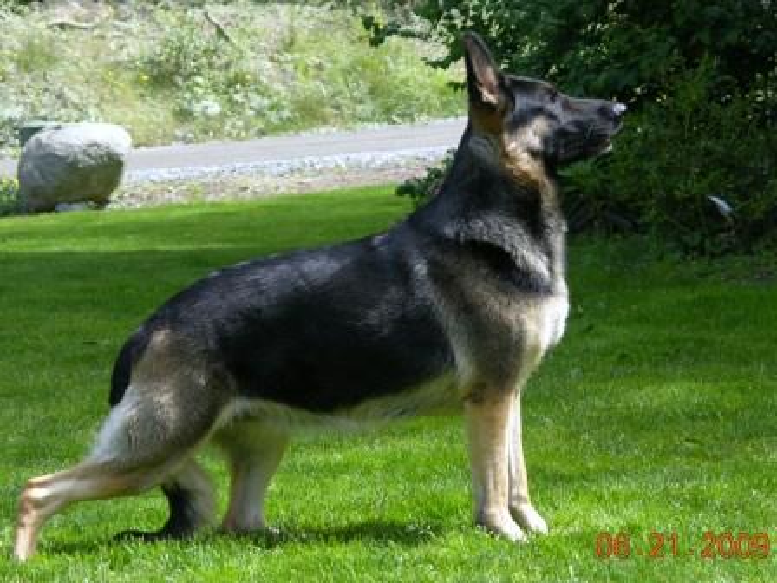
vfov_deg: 10.6
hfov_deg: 14.1
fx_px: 3142
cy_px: 292
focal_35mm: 140
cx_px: 388
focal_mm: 34.7
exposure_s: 1/116
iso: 50
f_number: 3.8
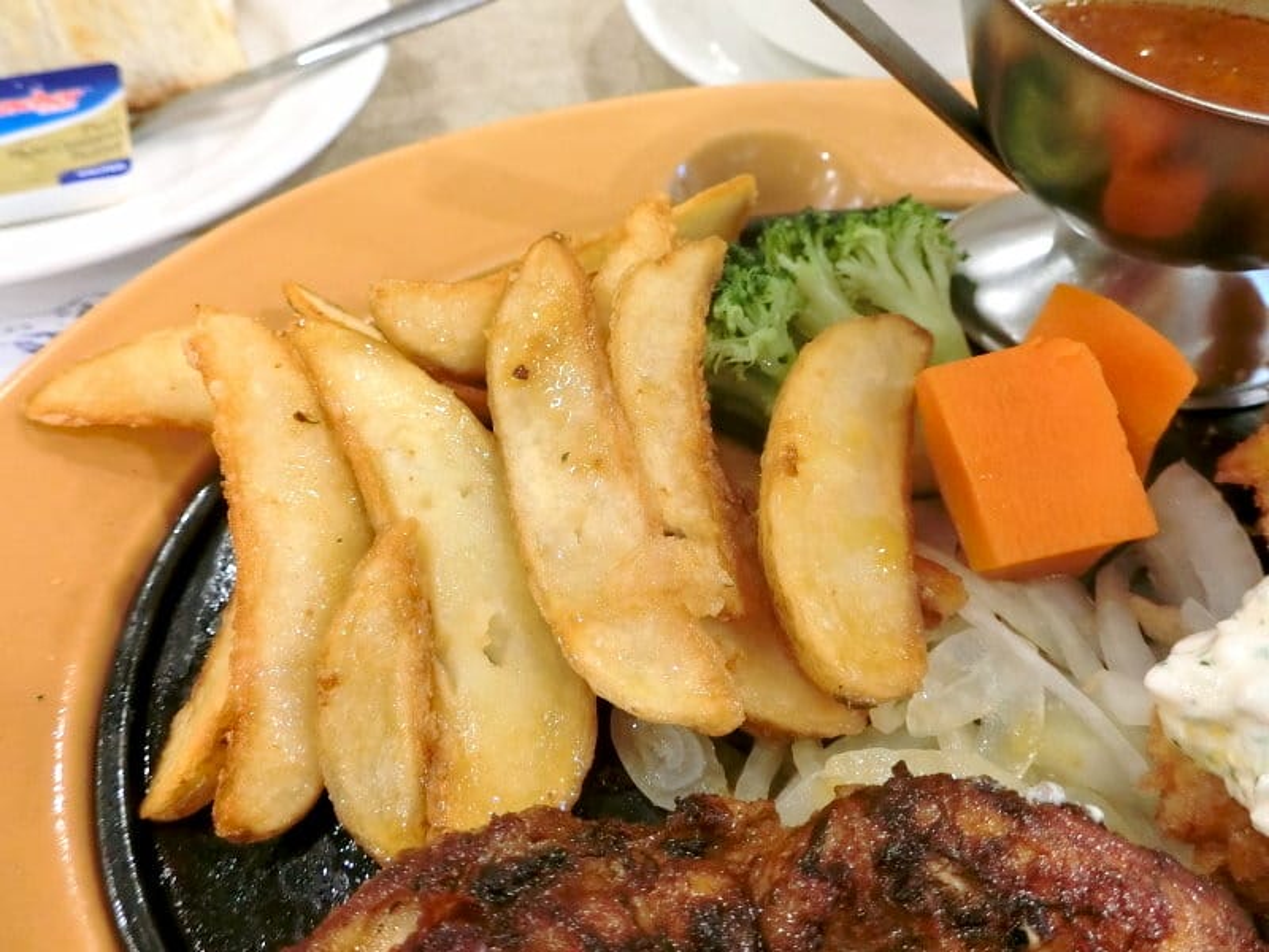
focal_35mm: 25
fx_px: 916
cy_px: 476
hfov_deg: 69.4
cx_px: 634
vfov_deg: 54.9
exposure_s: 1/80
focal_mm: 5.4
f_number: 2.8
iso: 400
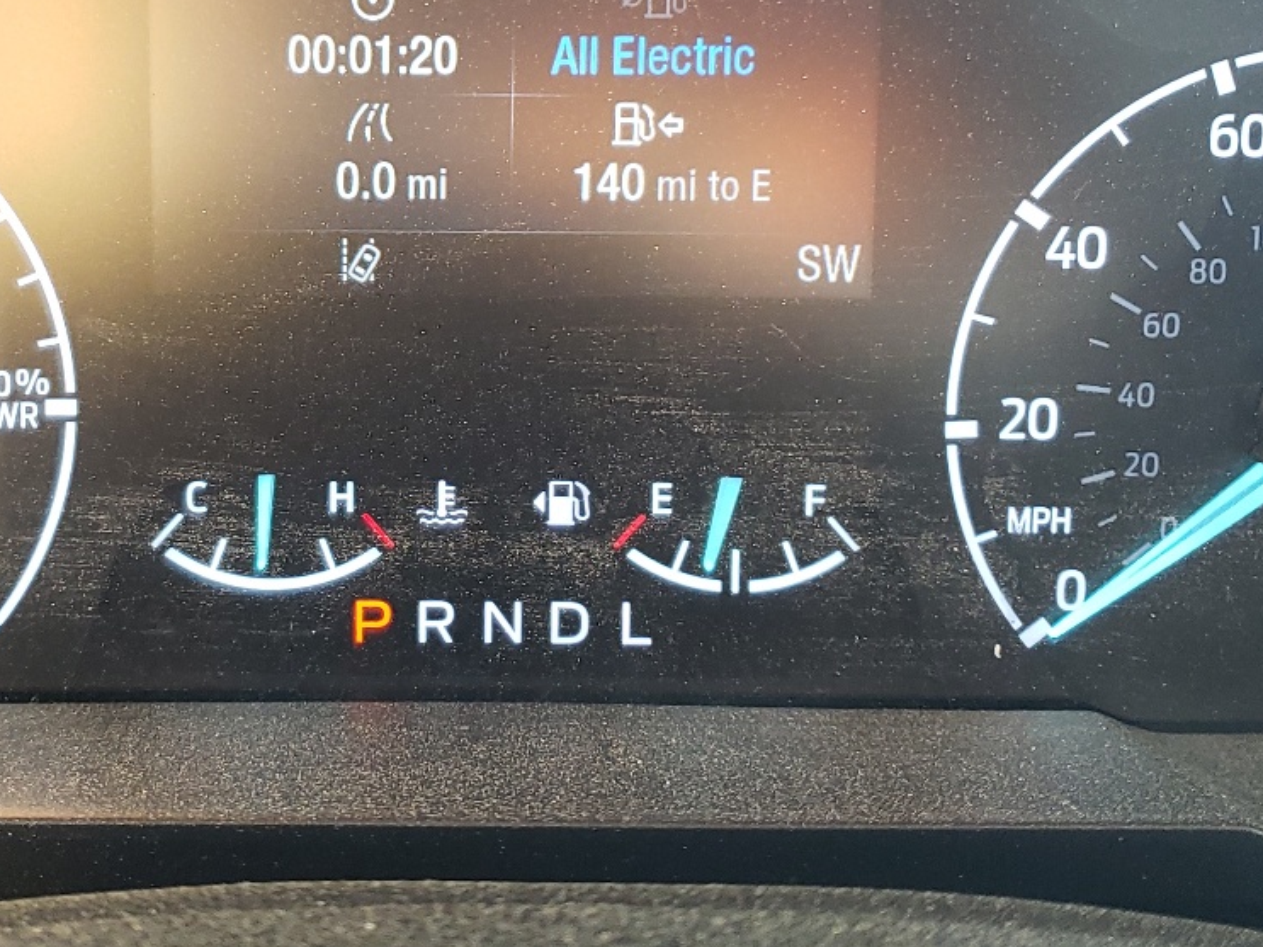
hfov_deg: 34.1
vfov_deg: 25.8
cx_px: 452
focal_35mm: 56
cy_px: 231
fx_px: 2043
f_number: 1.5
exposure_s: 1/50
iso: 116
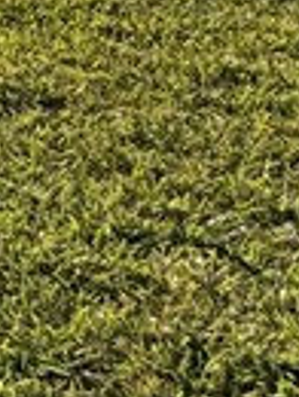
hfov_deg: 7.4
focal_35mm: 110
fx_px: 1263
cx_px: -1004
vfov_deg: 15.7
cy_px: -284
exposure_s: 1/3717
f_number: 2.2
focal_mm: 2.22
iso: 32
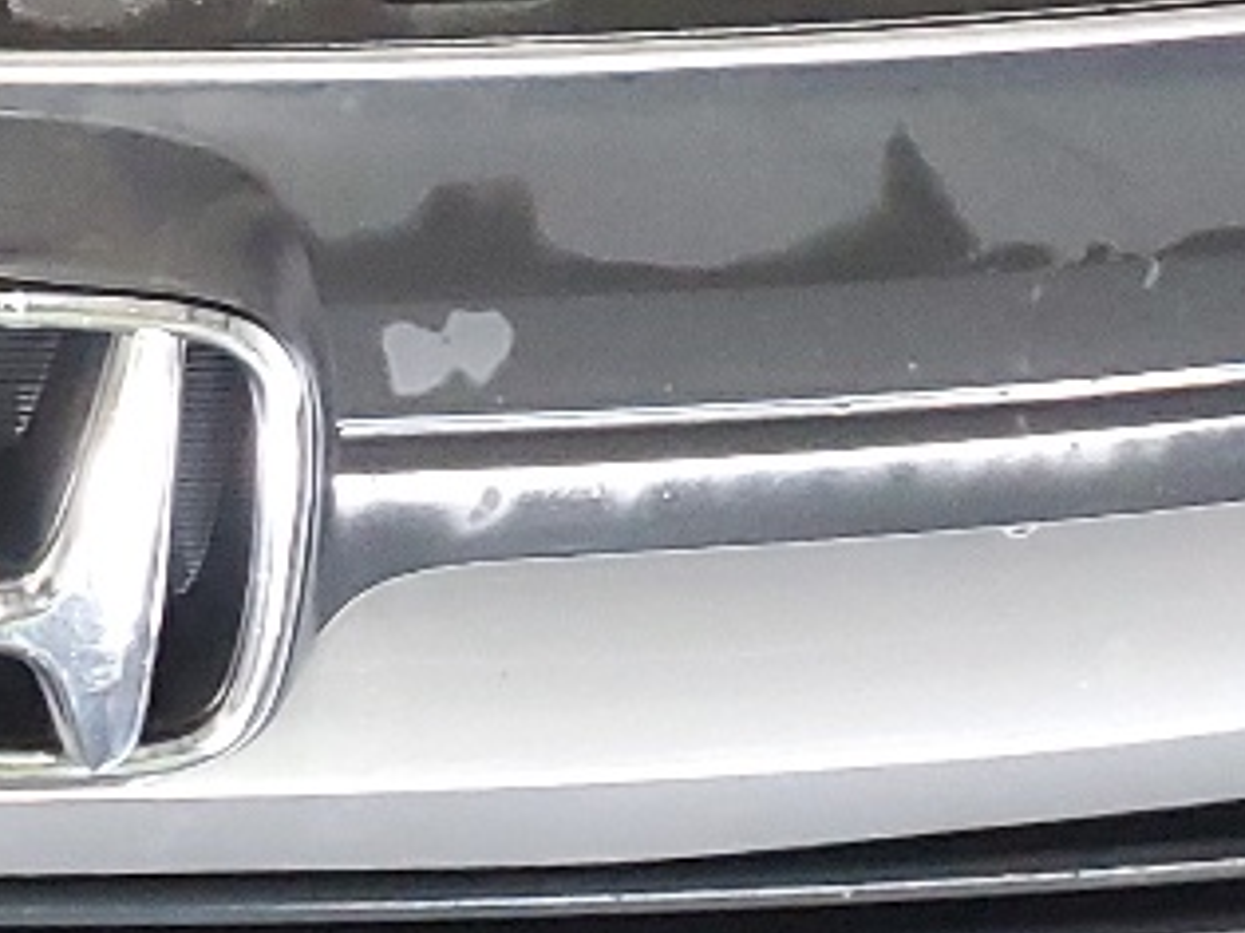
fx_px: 4746
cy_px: -1265
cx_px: -83
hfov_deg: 14.6
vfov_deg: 9.9
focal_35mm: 132
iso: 303
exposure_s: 1/24
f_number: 1.5
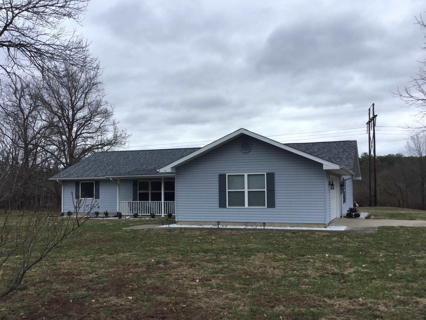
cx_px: 208
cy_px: 169
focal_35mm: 37
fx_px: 455
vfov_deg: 38.6
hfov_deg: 50.1
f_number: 2.4
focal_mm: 3.3
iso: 25
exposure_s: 1/319
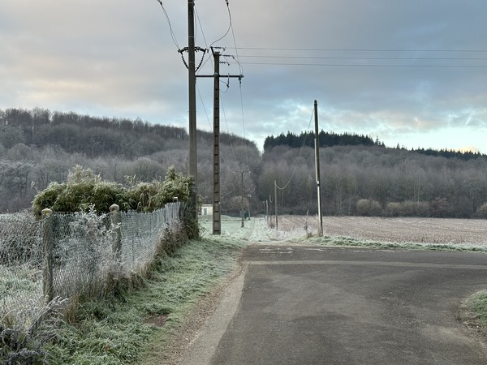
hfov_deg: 39.7
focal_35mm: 48
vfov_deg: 30.3
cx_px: 244
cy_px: 182
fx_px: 675
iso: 50
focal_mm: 6.86
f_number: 1.78
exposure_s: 1/199
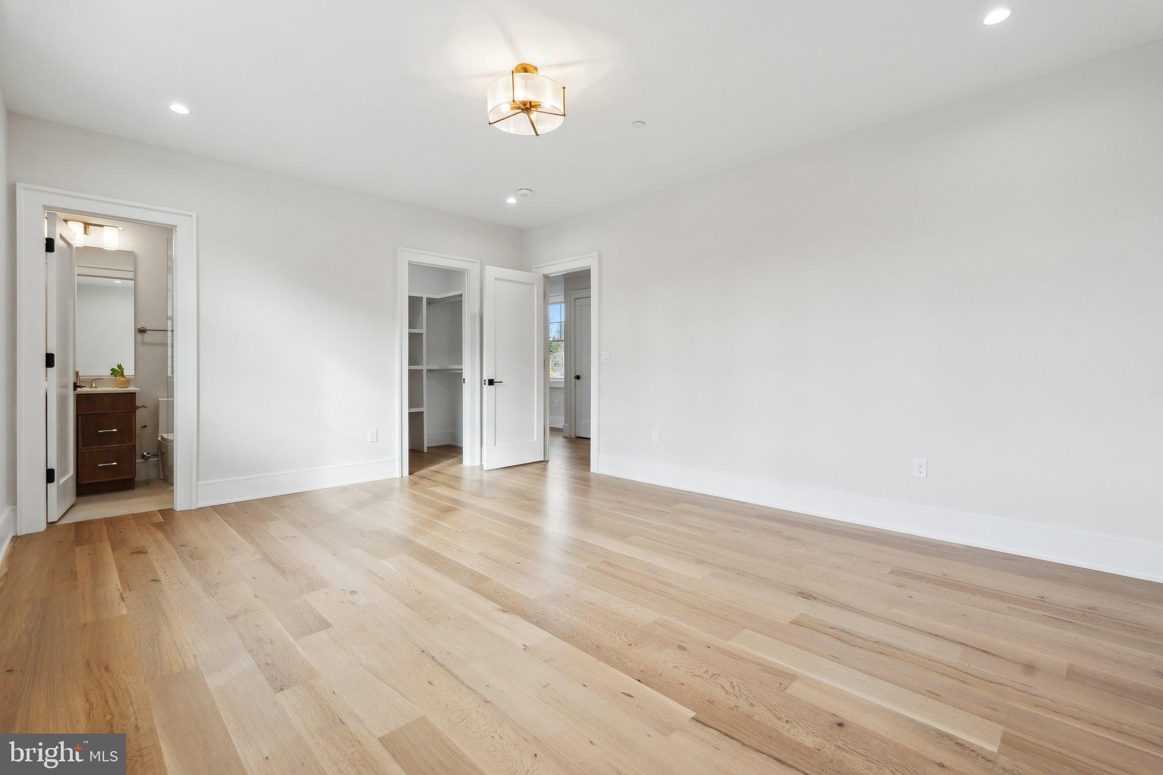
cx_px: 582
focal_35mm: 16
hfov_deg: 96.7
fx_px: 517
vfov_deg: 73.7
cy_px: 388
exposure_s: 1/30
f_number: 7.1
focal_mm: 16
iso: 200
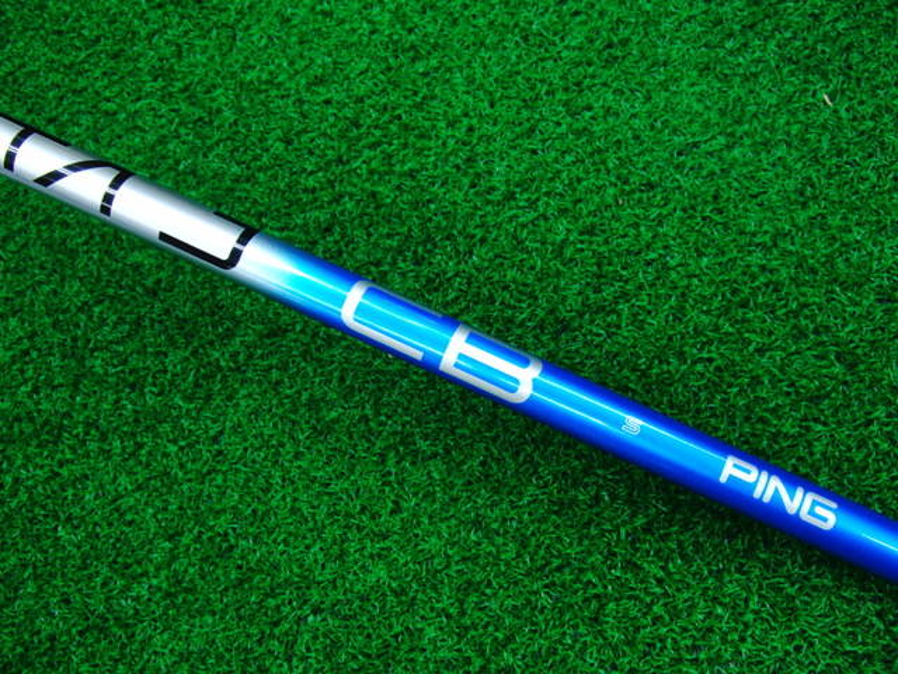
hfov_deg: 50.1
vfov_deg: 38.7
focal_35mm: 37
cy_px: 337
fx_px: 960
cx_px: 449
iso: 400
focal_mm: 6.42
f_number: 3.6
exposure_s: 1/40
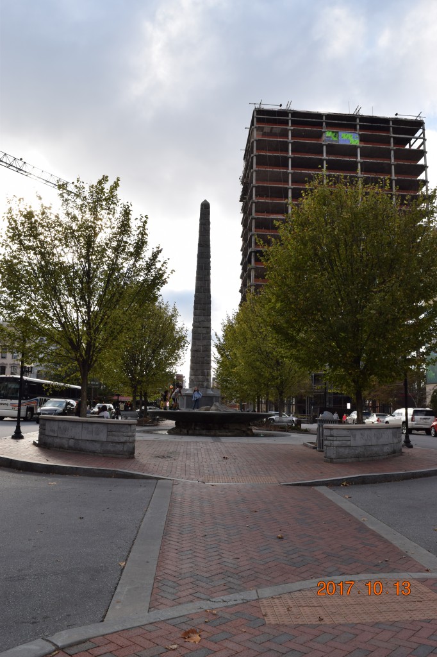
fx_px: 492
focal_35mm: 27
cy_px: 328
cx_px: 218
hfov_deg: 47.9
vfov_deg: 67.4
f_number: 8
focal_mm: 18
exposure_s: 1/160
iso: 100
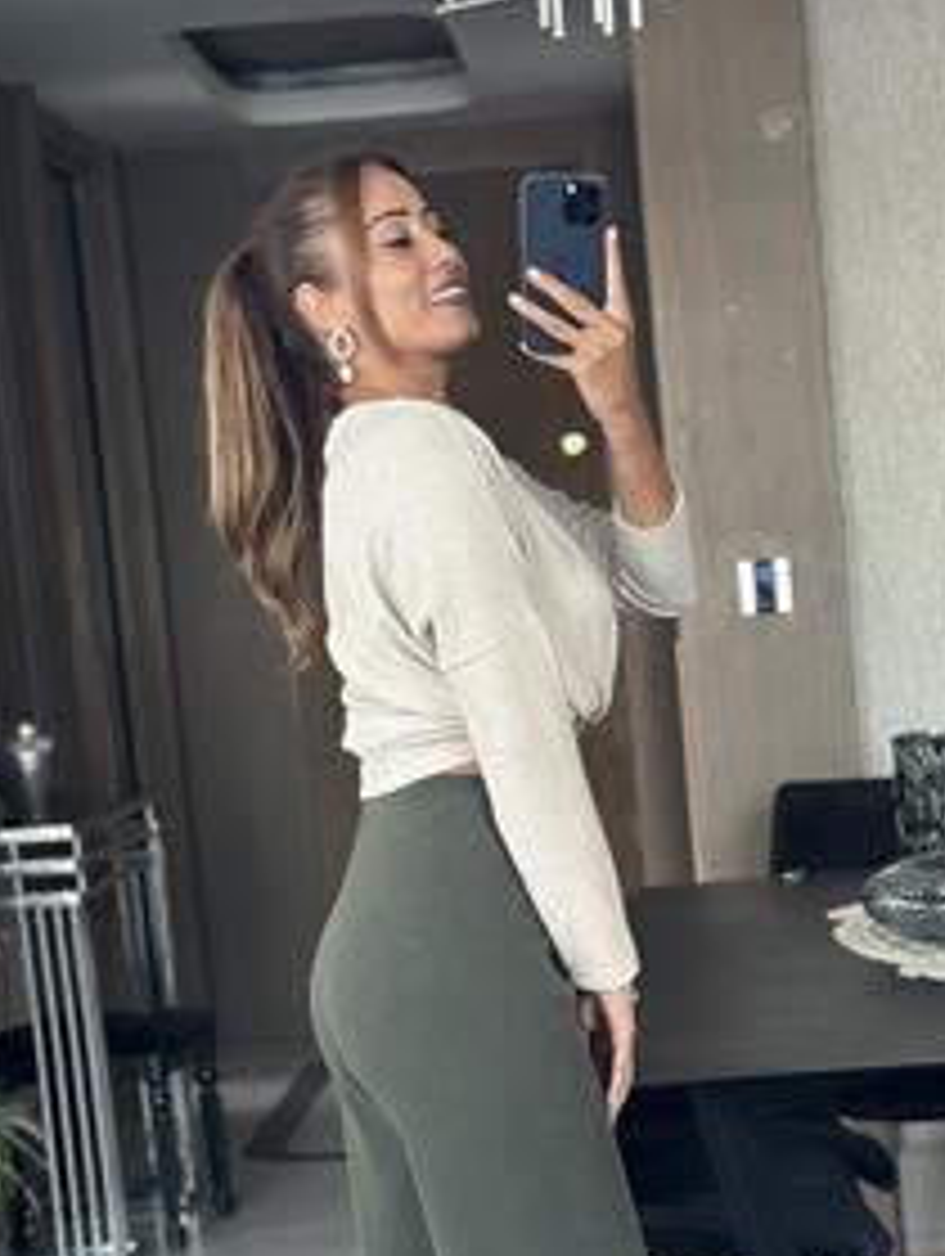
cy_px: 981
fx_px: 3160
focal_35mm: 87
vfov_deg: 22.2
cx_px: 531
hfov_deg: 17.0
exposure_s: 1/40
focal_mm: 6.86
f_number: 1.78
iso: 400
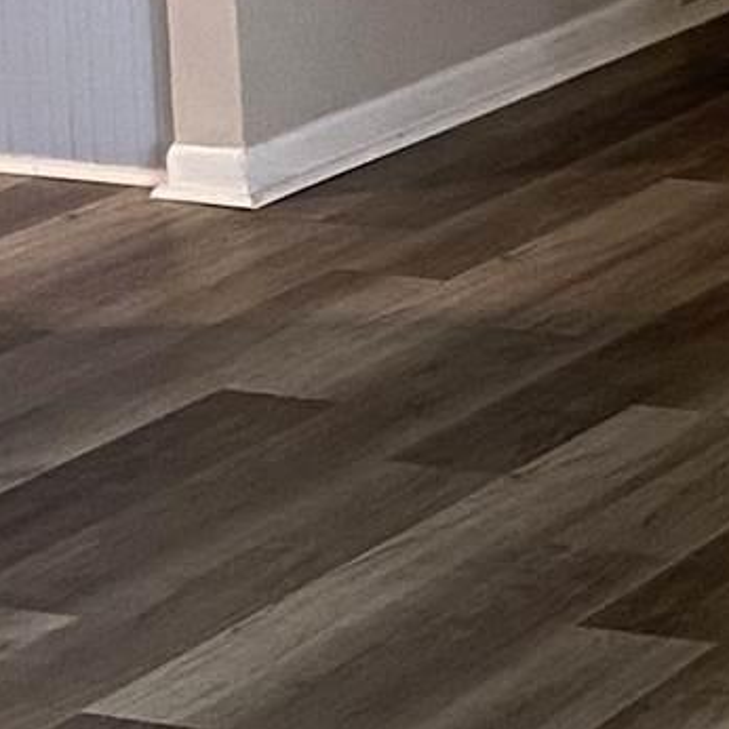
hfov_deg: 8.3
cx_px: 1296
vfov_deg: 8.6
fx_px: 4861
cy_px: 175
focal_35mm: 204
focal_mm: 4.25
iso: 200
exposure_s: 1/60
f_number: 1.8
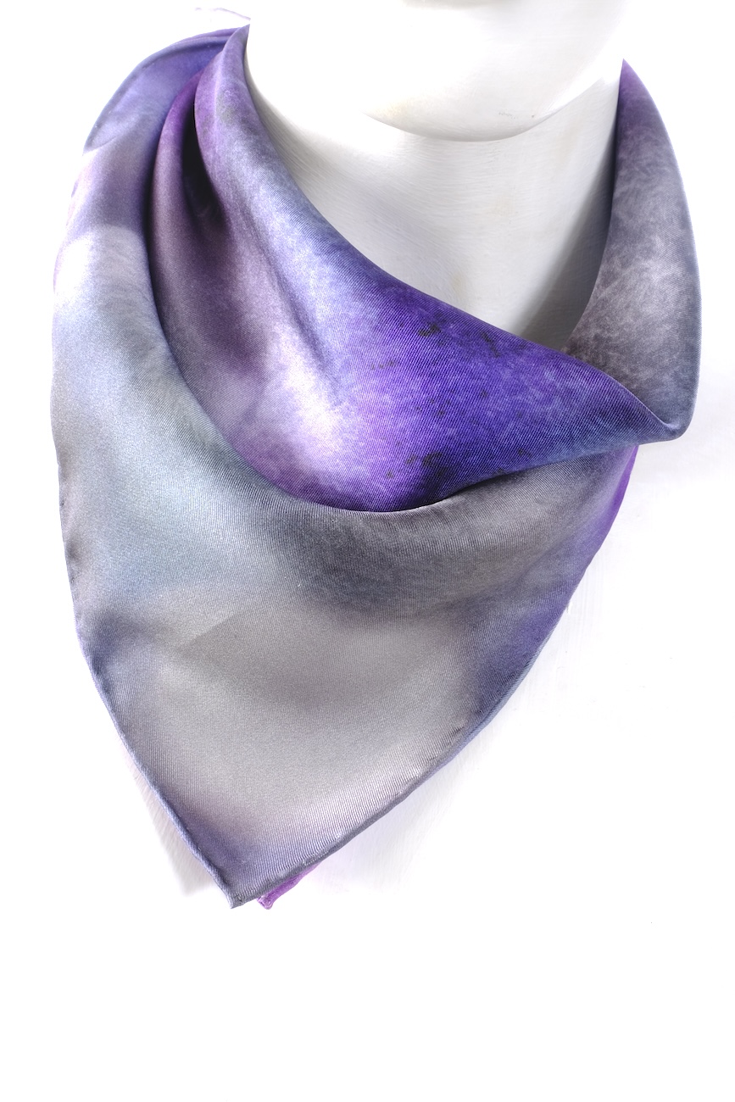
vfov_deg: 38.2
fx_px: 1592
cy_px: 551
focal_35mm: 52
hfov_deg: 26.0
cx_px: 368
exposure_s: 1/1.3
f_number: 20
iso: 400
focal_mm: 34.5
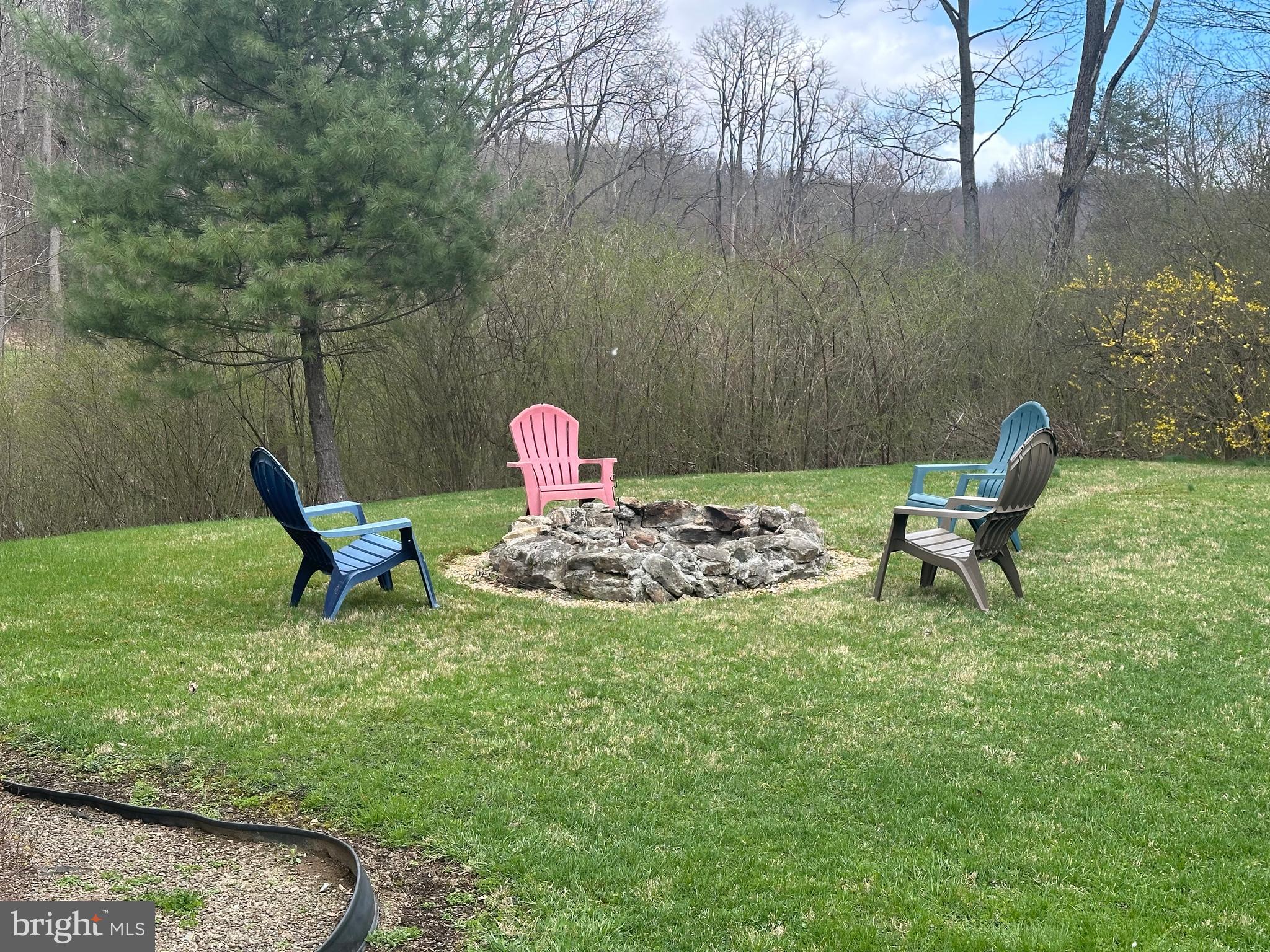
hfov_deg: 39.7
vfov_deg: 30.3
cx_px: 635
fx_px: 1761
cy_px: 476
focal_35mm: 48
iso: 64
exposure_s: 1/843
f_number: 1.78
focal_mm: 6.86
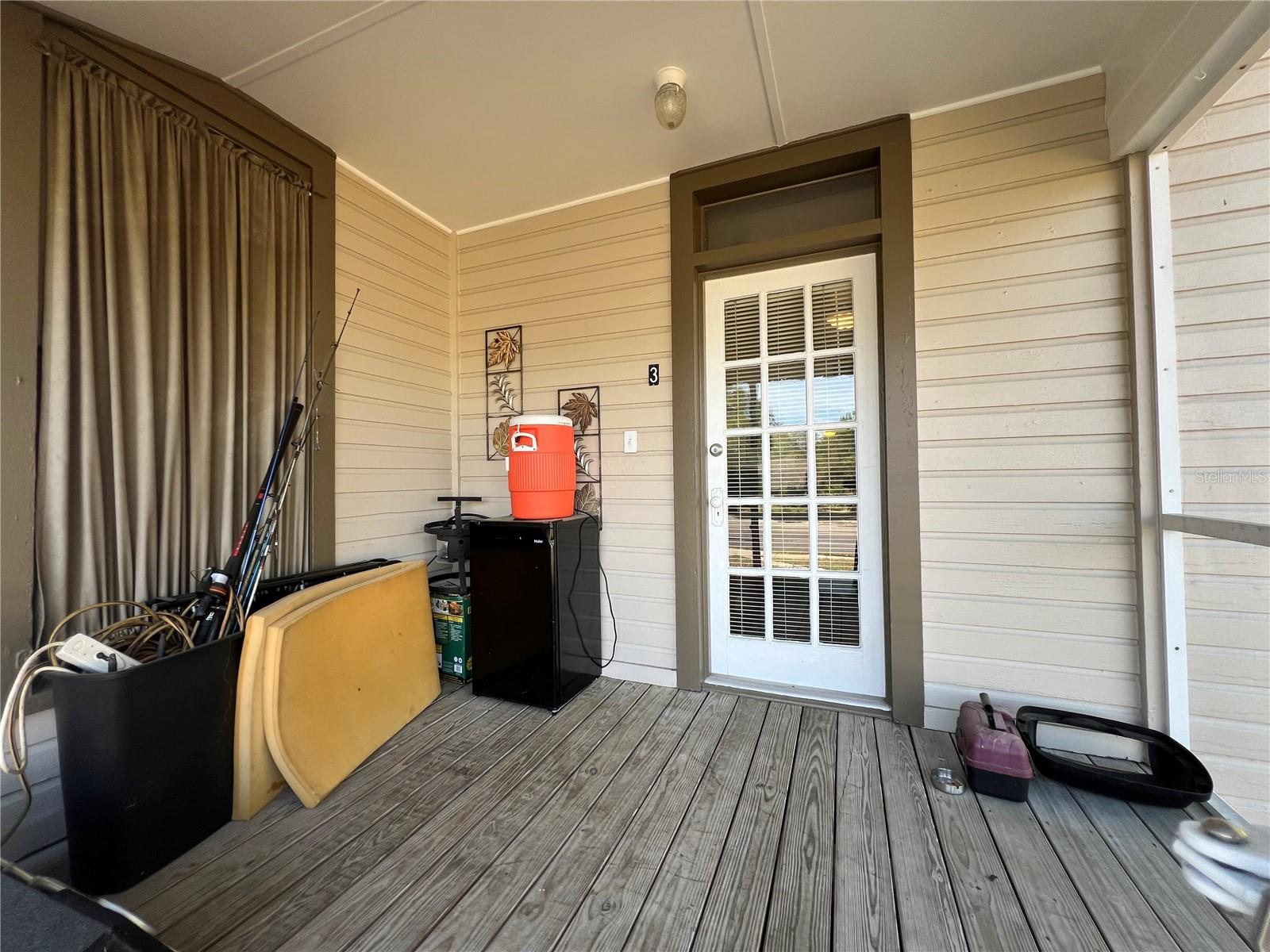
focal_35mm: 13
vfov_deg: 89.9
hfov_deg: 106.2
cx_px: 635
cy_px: 476
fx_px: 477
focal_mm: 1.57
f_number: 1.8
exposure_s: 1/99
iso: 32
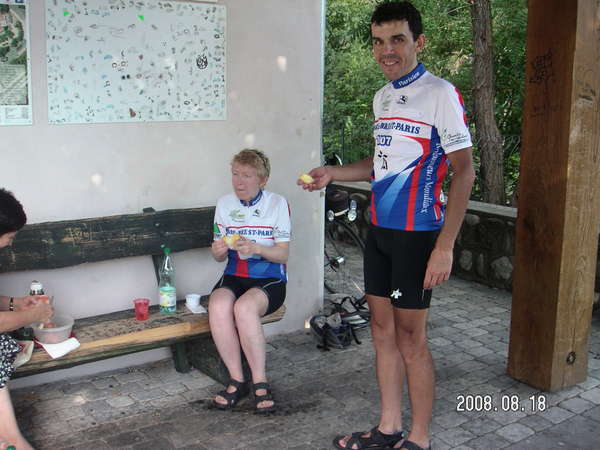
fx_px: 659
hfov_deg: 49.0
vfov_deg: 37.7
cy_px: 225
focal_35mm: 38
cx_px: 300
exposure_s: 1/100
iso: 50
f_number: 2.8
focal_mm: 6
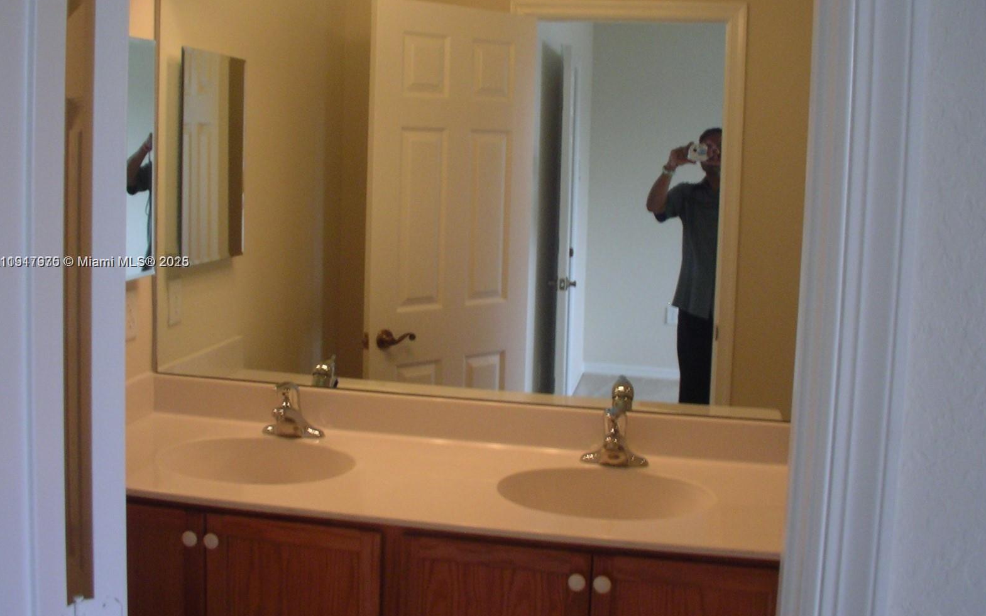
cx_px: 491
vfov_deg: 31.9
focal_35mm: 40
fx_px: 1075
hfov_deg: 49.3
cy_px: 263
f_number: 6.9
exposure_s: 1/10
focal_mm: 5.7
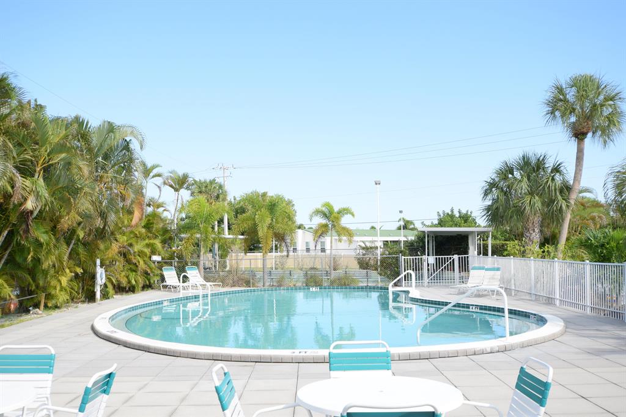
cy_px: 208
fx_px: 626
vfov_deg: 36.8
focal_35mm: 36
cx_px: 313
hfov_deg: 53.1
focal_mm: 24
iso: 250
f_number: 8
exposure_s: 1/250
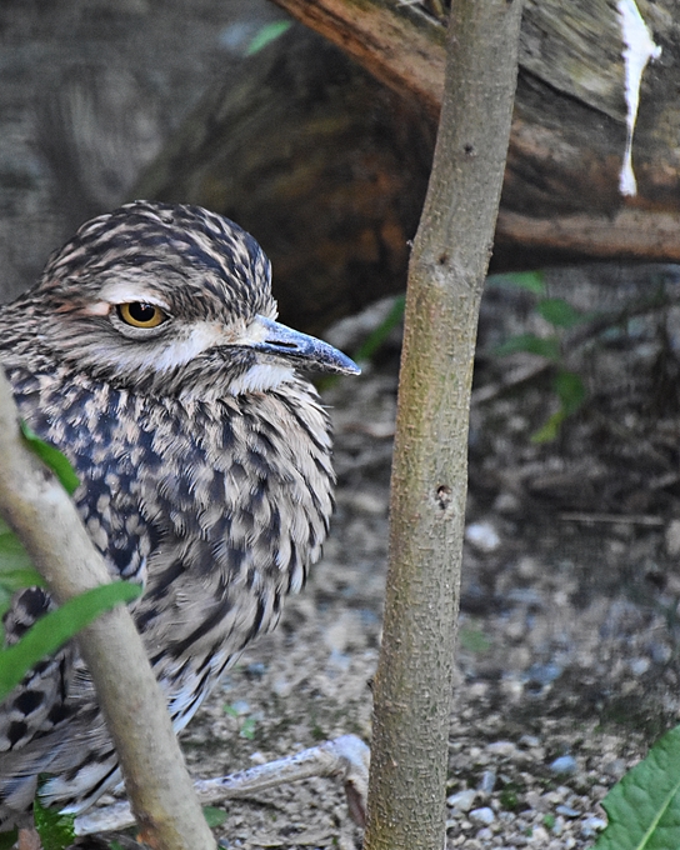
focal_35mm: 297
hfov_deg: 5.2
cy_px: 424
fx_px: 7472
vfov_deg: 6.5
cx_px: 219
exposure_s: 1/125
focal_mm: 140
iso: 4500
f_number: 5.6
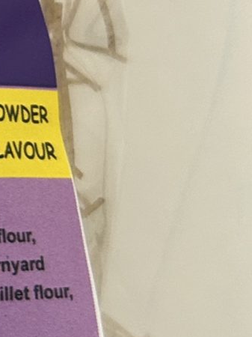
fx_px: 1438
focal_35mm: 148
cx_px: -429
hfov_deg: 8.7
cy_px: 24
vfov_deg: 13.2
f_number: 1.5
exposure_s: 1/118
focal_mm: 5.7
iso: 125
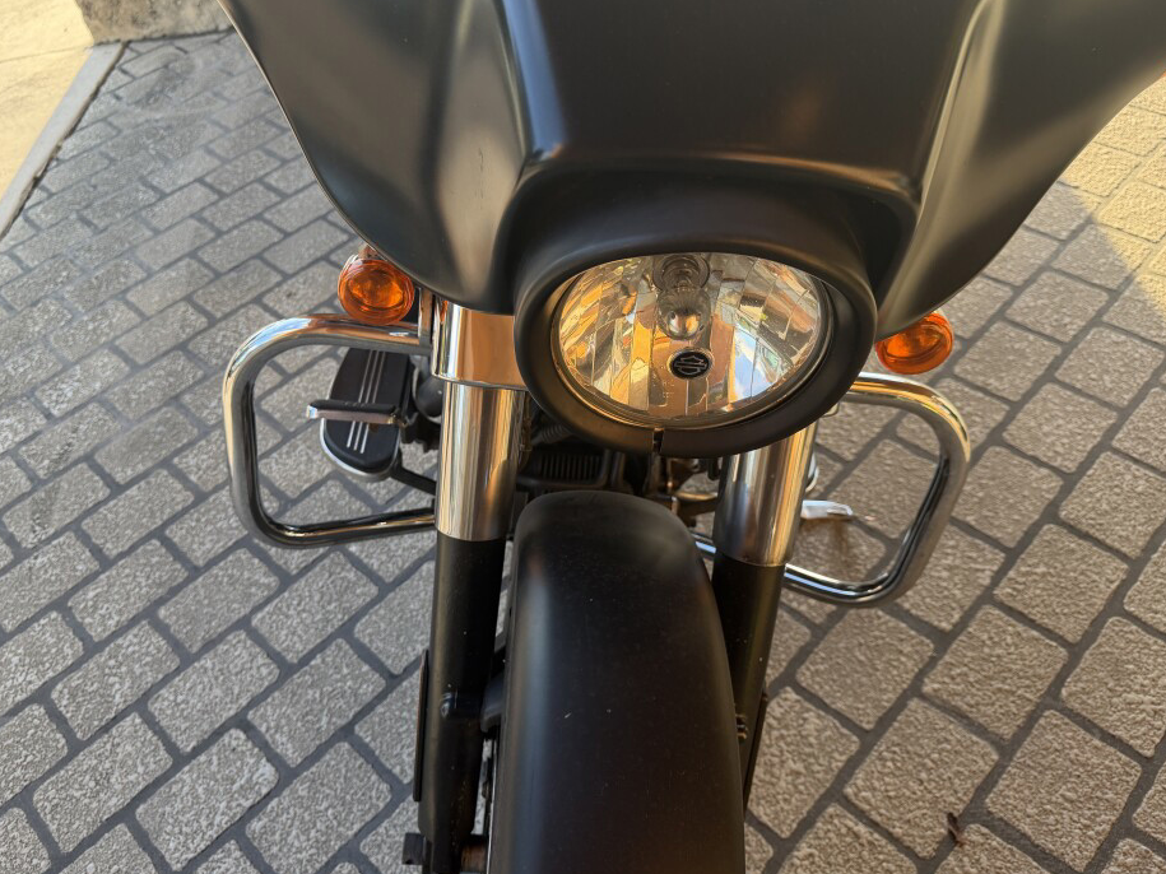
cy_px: 403
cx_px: 549
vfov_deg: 49.7
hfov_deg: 63.4
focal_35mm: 28
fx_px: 943
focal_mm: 6.76
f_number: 1.78
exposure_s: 1/208
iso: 80
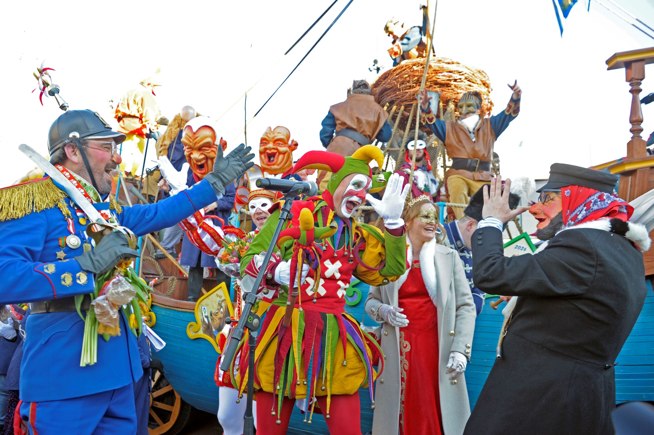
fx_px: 436
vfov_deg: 53.1
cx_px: 327
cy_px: 218
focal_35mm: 24
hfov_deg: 73.8
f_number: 5.6
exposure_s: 1/200
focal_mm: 24
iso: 640
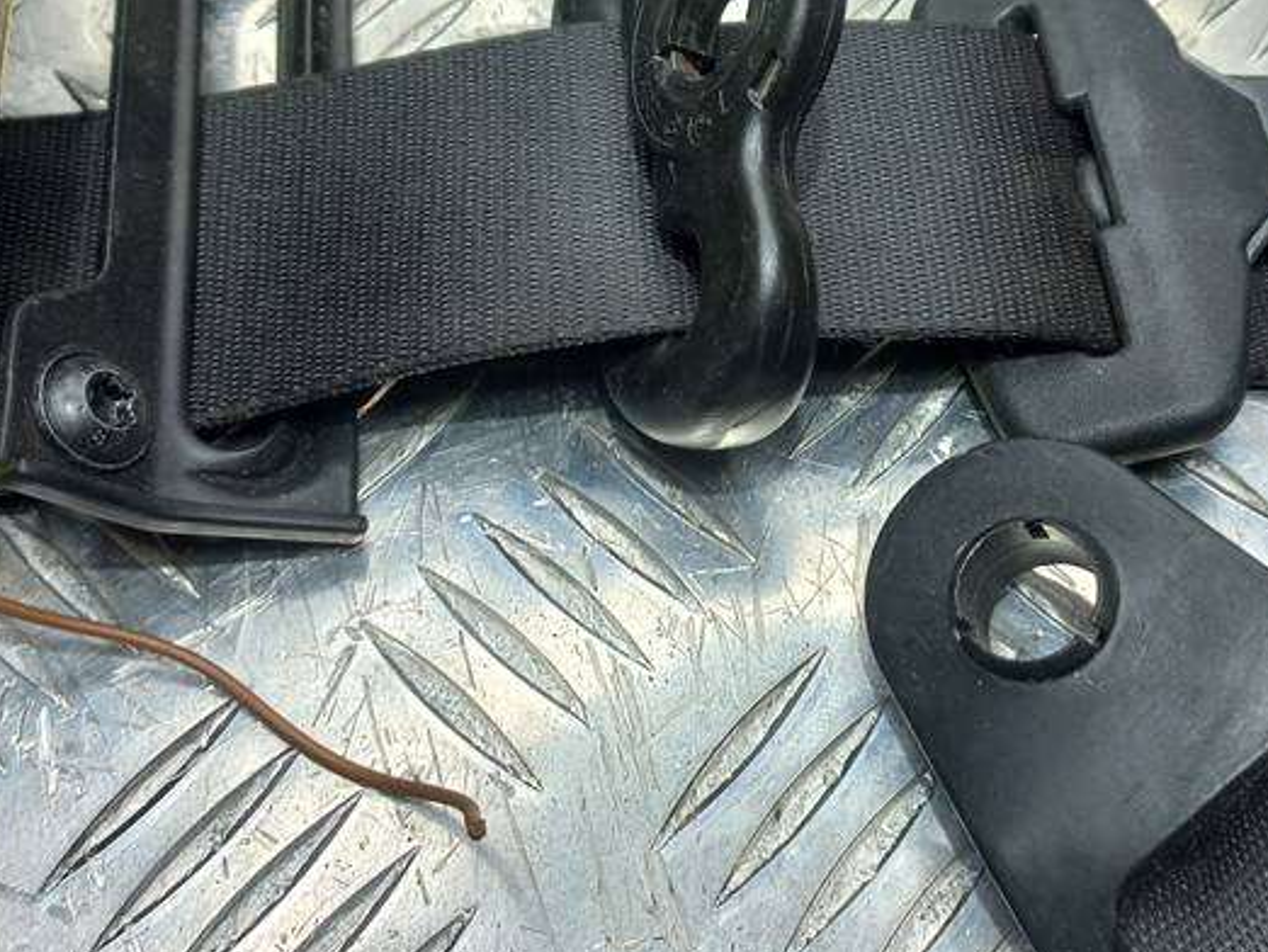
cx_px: 760
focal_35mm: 49
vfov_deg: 29.5
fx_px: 1796
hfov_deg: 38.7
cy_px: 306
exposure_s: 1/50
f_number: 1.8
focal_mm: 4.6
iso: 32
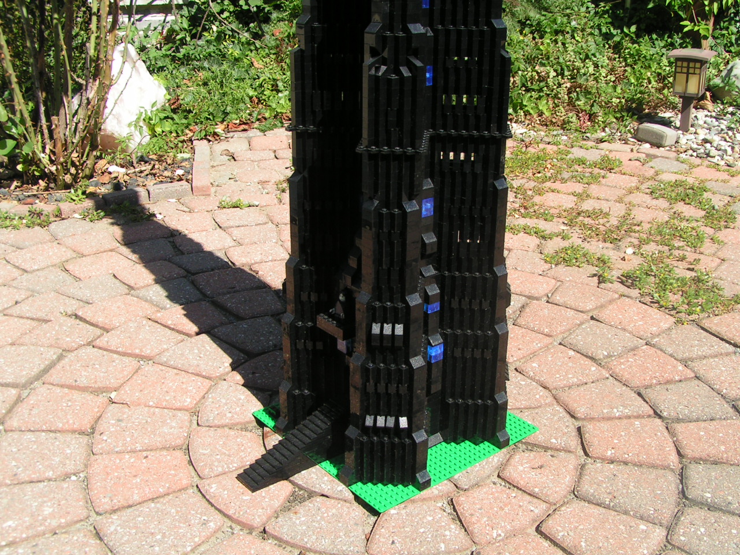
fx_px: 812
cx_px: 370
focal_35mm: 38
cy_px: 278
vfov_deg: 37.7
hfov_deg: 49.0
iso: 50
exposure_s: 1/200
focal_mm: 5.8
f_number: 5.6
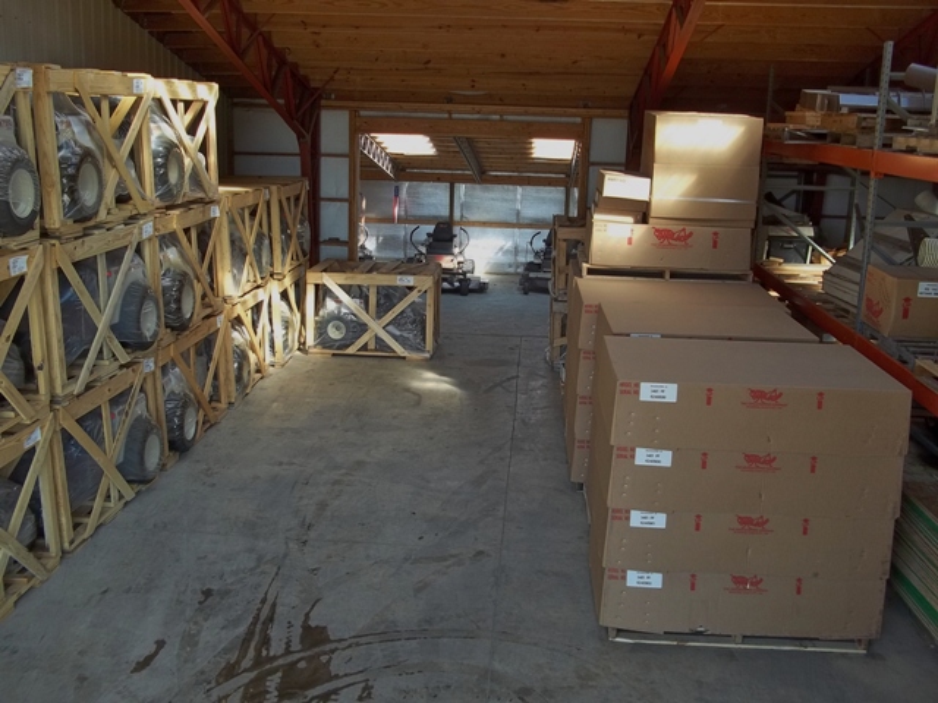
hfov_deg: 51.4
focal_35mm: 36
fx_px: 976
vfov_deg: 39.7
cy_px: 352
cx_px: 469
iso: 64
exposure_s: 1/80
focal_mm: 6.5
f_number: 3.1
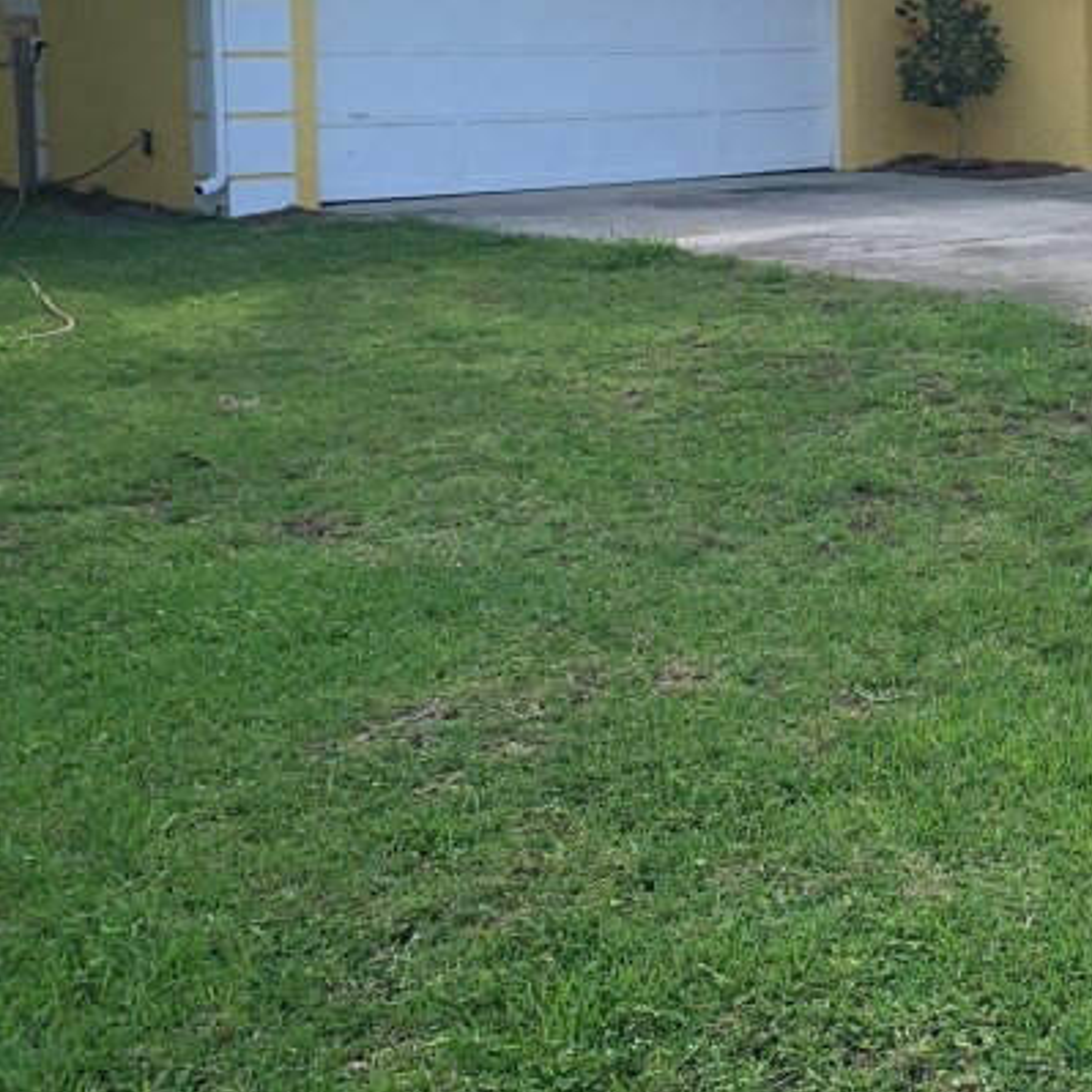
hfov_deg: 26.4
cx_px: 1245
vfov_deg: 28.3
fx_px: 2106
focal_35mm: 59
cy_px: 172
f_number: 1.8
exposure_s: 1/991
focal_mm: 4.25
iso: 25
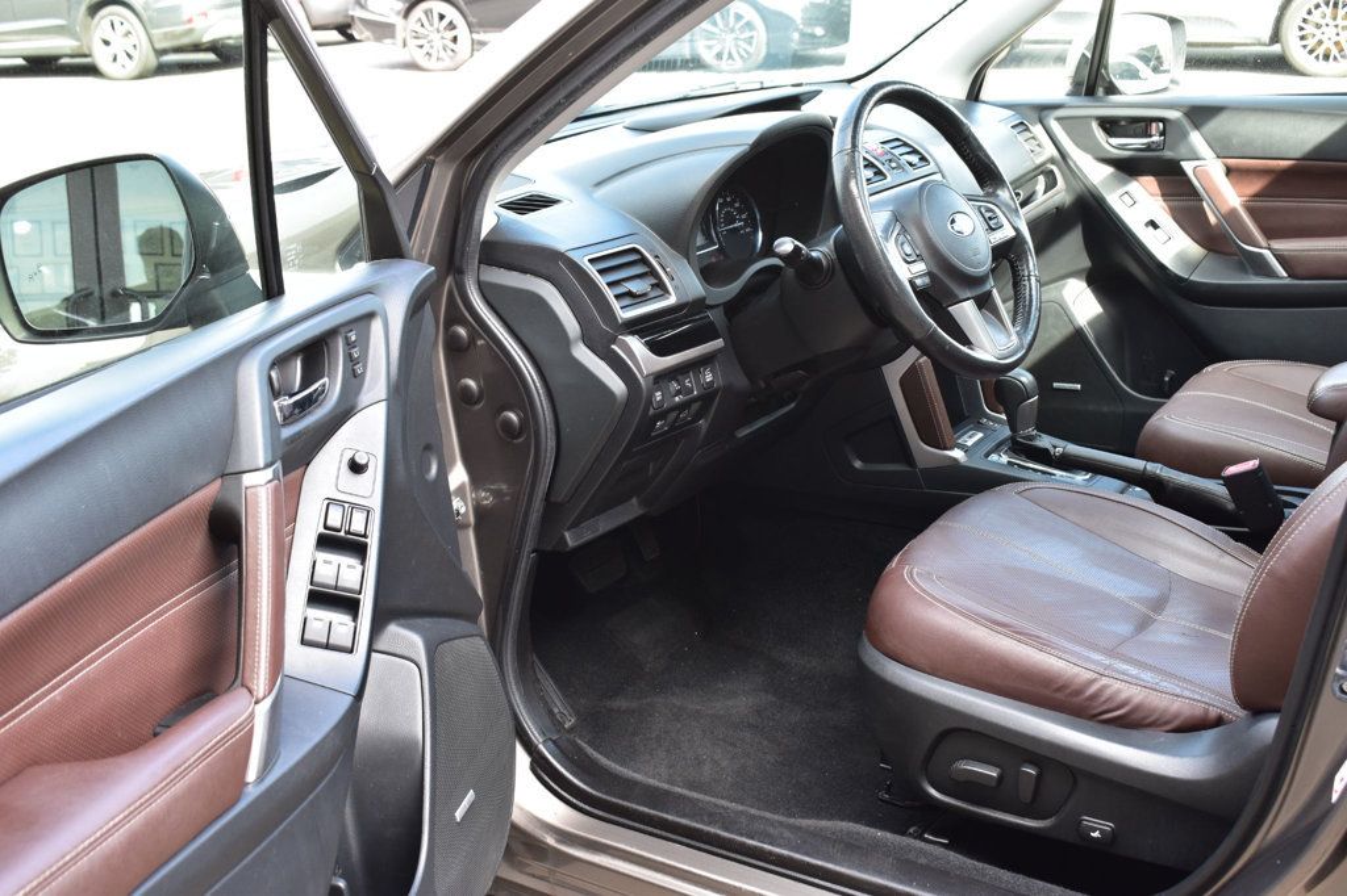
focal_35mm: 42
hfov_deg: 46.4
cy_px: 448
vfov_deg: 31.9
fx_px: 1571
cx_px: 674
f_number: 8
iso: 400
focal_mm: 28
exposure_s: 1/50
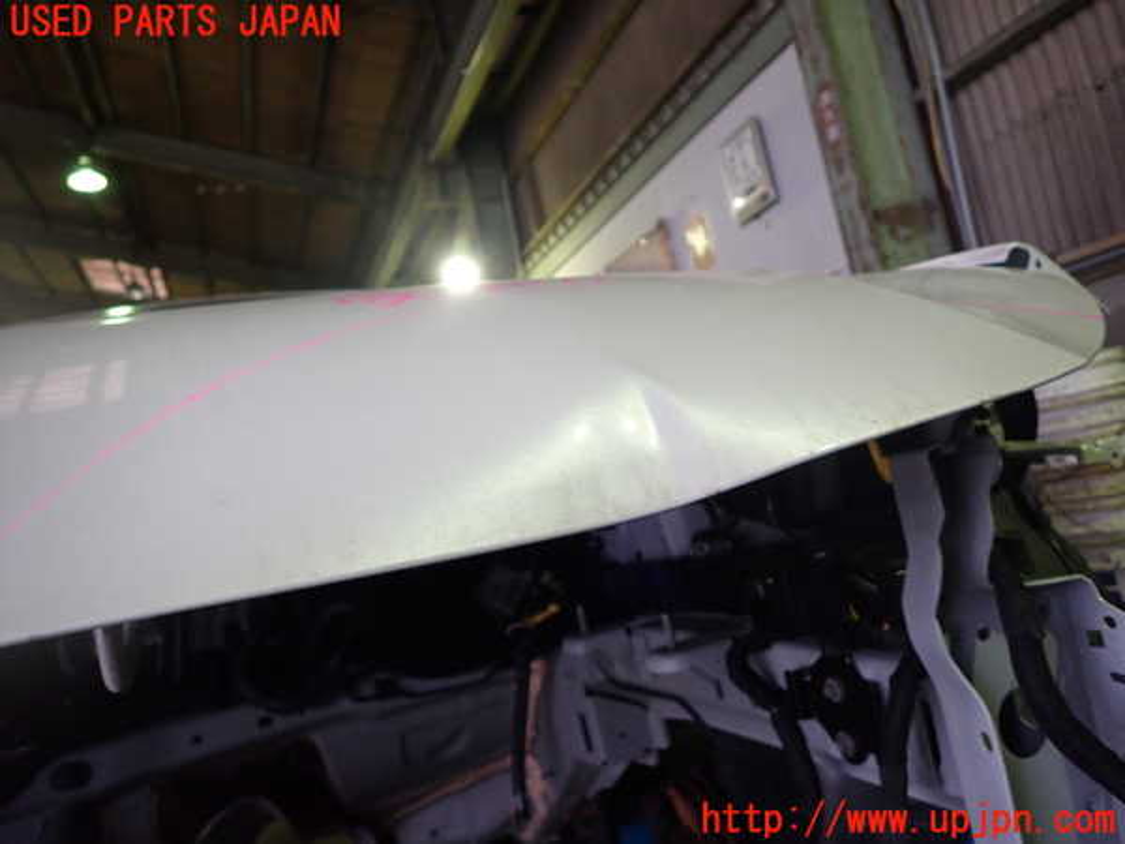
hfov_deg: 69.4
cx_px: 562
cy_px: 422
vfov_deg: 54.9
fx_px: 812
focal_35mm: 25
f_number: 2
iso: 200
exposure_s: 1/30
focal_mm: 4.5
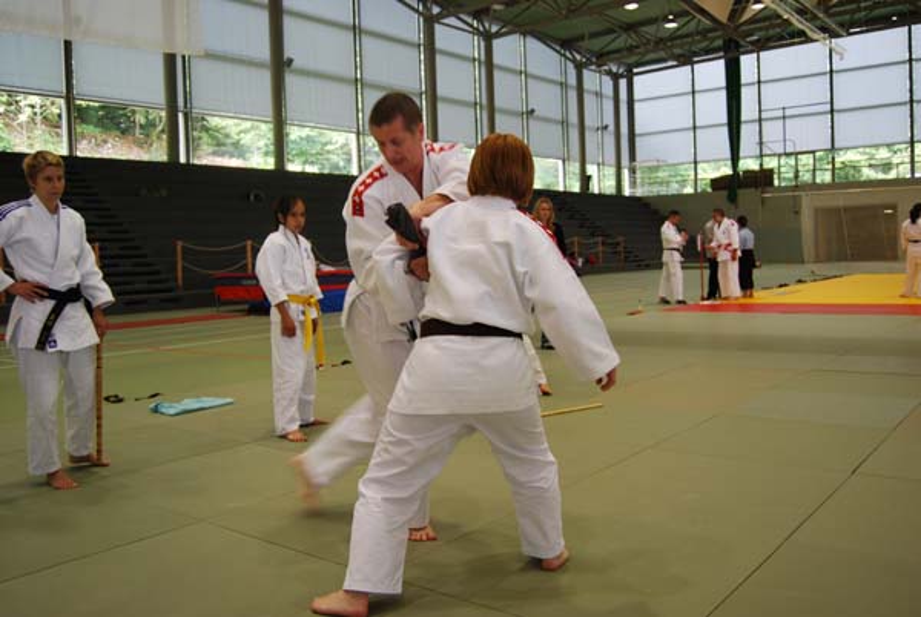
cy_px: 308
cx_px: 460
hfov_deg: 61.9
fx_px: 769
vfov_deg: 43.7
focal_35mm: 30
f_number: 3.8
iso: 200
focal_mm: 20
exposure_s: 1/40
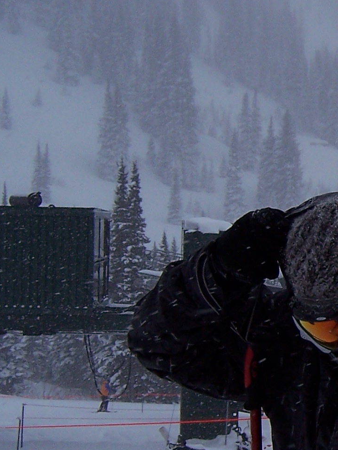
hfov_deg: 16.1
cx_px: 415
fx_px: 1145
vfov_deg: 22.2
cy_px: 296
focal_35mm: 88
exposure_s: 1/500
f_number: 3.4
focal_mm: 5.5
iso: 80
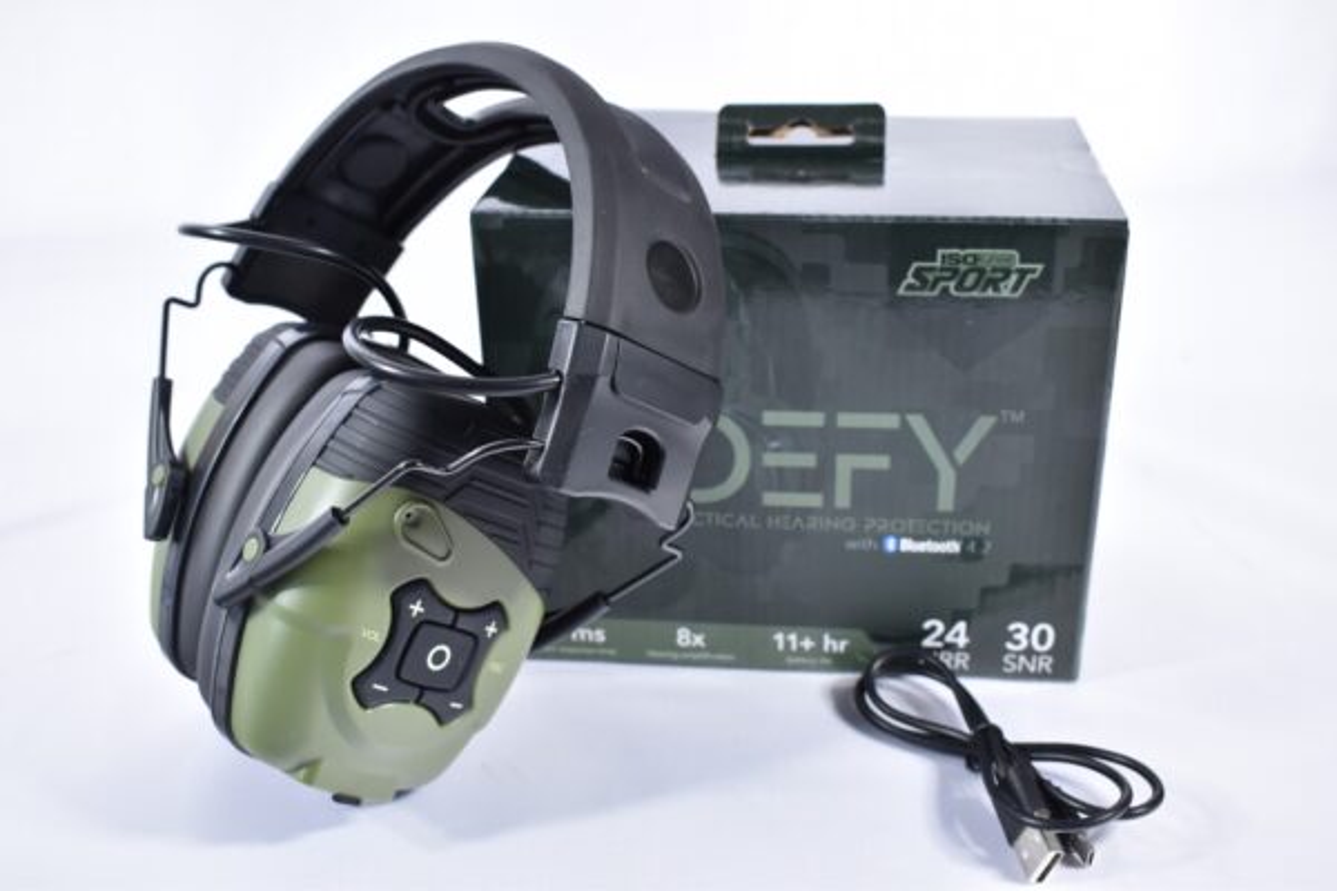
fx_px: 1448
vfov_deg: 34.2
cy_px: 446
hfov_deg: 49.6
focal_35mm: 39
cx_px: 668
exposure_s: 1/40
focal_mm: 26
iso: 640
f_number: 5
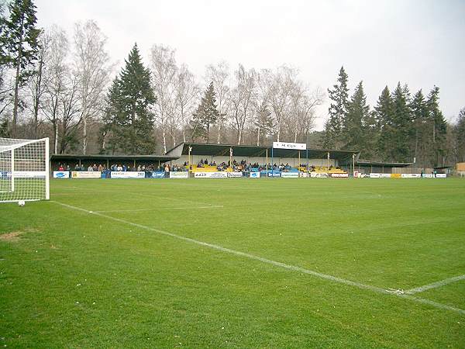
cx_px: 232
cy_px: 174
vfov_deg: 40.7
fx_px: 470
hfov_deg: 52.6
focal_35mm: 35
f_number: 2.6
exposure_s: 1/320
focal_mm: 5.8
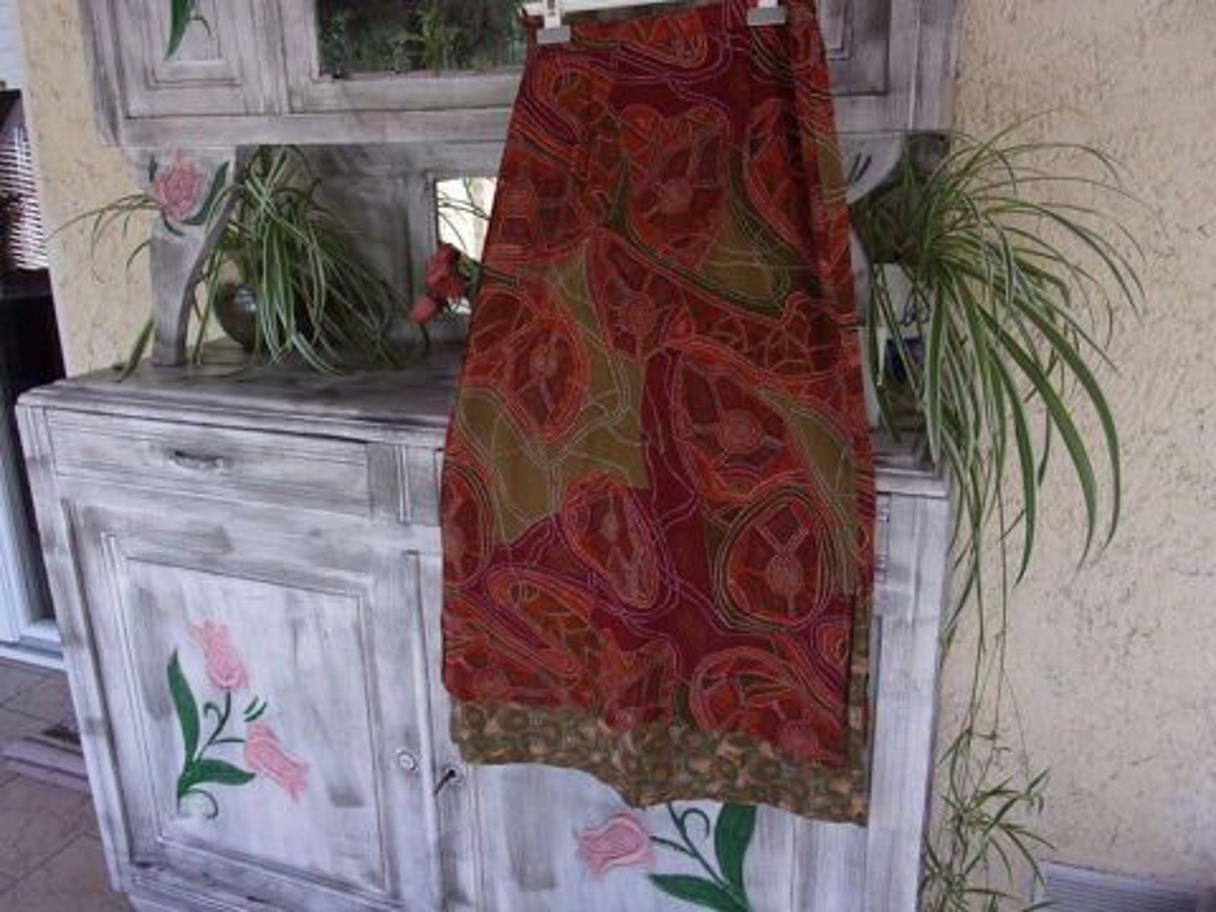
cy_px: 456
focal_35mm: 28
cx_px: 608
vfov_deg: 49.7
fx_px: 984
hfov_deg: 63.4
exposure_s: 1/50
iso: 80
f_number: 3.9
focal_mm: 5.1
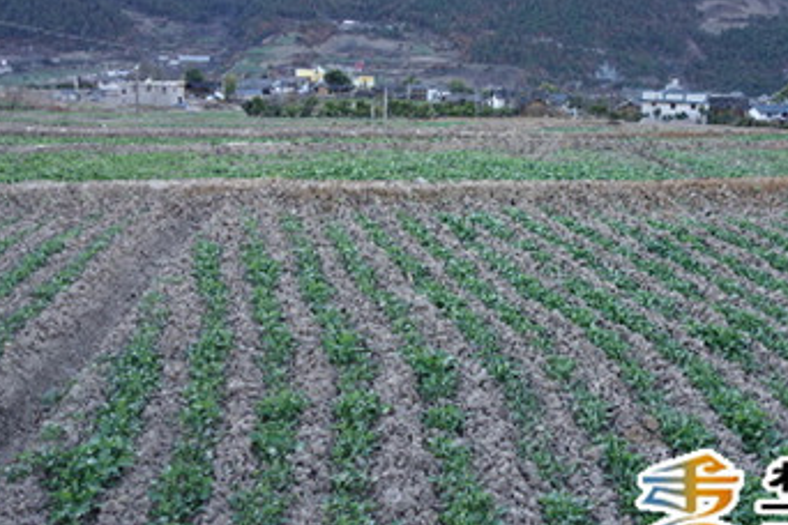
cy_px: 159
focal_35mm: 45
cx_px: 491
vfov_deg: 29.6
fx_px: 985
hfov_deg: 43.3
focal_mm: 10.4
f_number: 3.2
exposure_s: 1/100
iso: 125
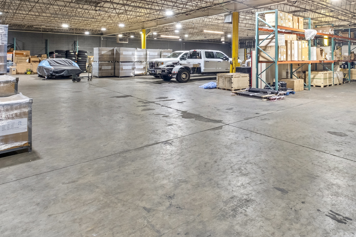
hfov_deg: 72.3
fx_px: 227
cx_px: 254
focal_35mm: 23
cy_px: 62
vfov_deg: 52.9
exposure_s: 1
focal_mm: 10
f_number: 8
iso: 640
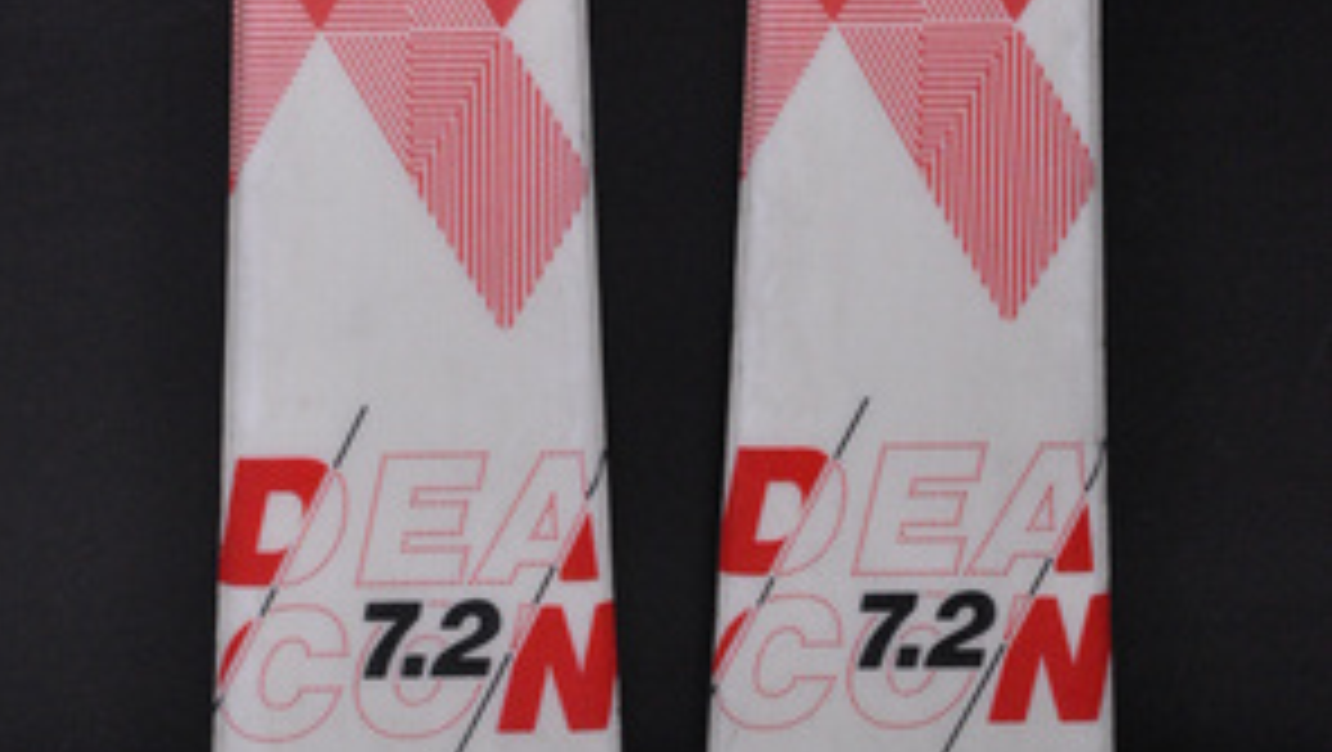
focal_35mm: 203
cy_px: -45
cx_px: 664
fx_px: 7168
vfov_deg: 6.0
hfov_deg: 10.6
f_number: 9.5
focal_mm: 85
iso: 3200
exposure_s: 1/125
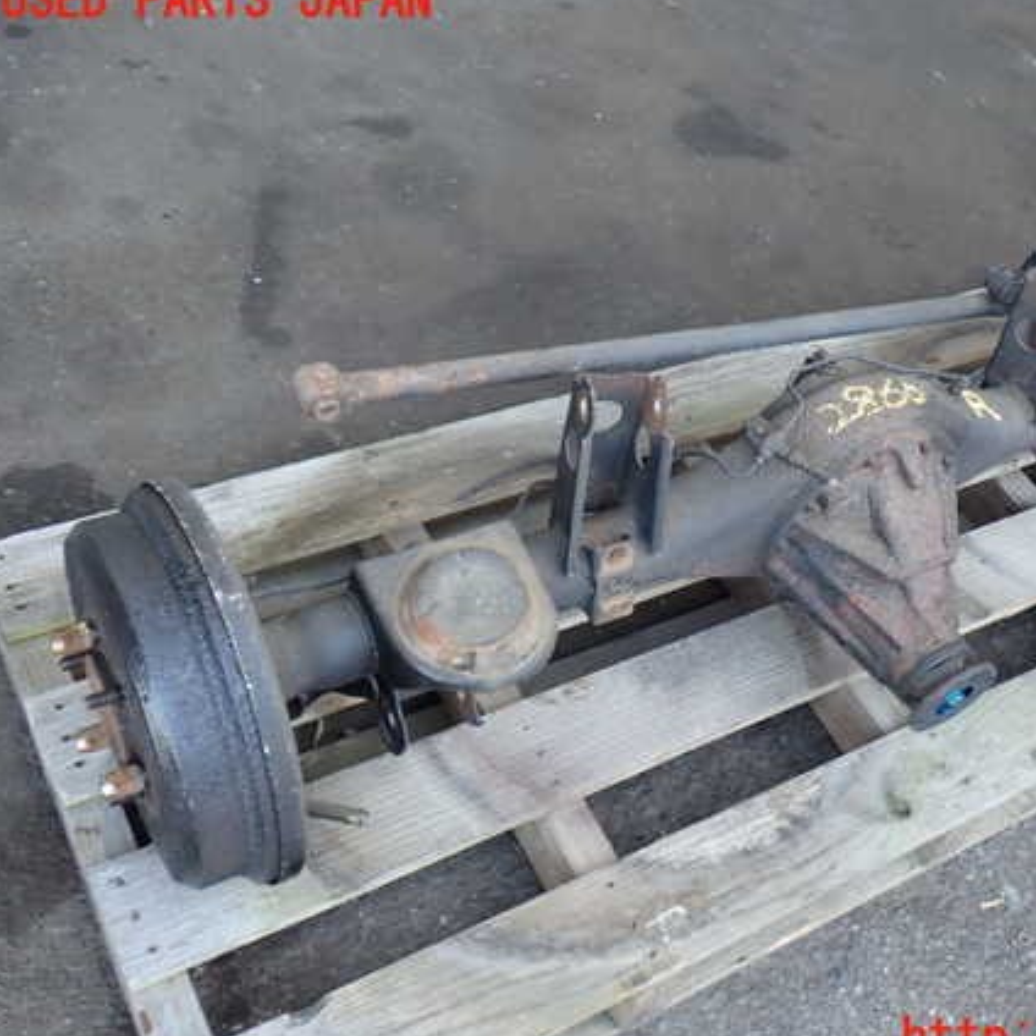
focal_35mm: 40
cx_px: 721
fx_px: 1354
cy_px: 520
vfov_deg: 41.9
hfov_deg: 41.1
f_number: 2.4
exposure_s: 1/60
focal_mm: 5.79
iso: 160
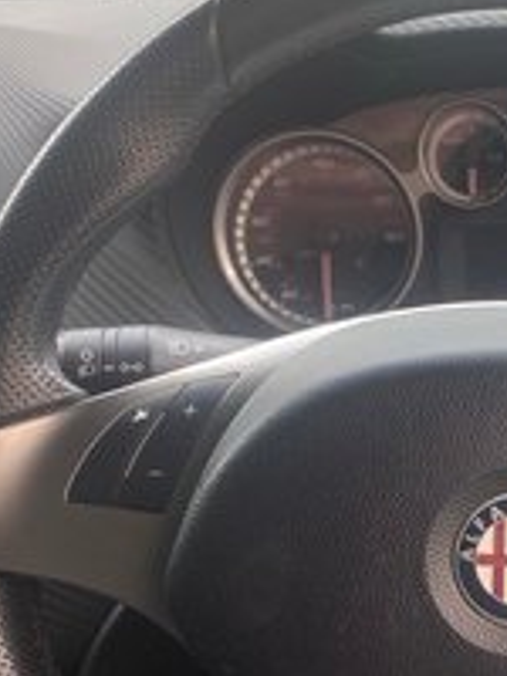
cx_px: 524
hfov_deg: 26.3
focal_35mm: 52
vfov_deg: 36.2
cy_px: 487
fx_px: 1015
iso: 64
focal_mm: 4.25
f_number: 1.8
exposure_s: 1/121
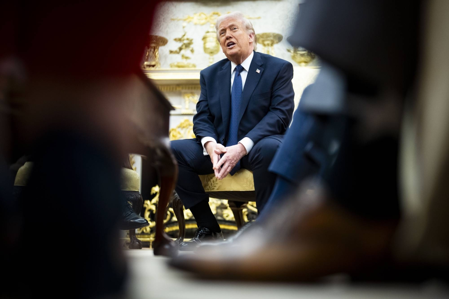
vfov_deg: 27.0
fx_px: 623
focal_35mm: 50
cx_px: 224
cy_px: 150
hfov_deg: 39.6
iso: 2000
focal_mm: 50
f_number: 1.2
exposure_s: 1/250
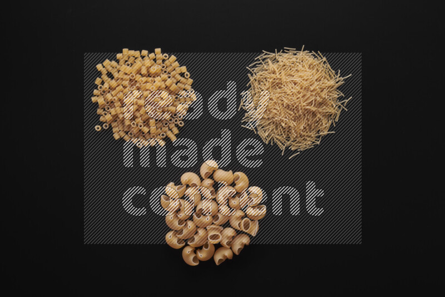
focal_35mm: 50
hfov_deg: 39.6
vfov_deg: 27.0
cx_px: 222
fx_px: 618
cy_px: 148
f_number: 8
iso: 100
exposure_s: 1/100
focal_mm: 50
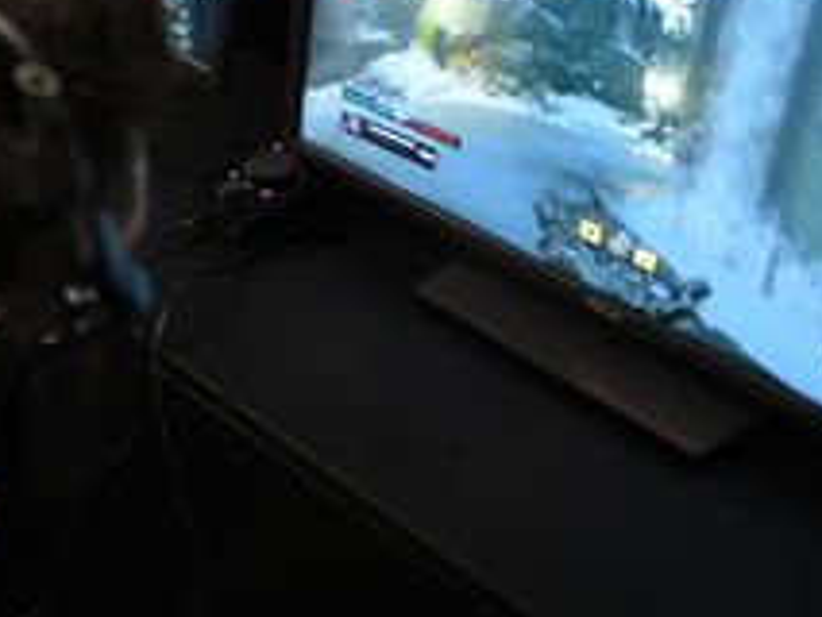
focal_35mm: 65
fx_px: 1544
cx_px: -69
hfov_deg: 27.4
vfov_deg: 21.6
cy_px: -27
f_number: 2.8
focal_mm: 24
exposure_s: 1/60
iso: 800
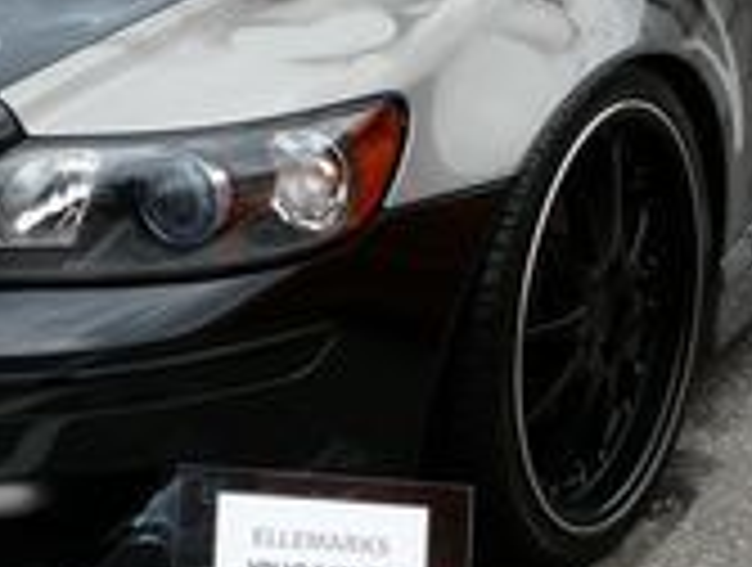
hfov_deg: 15.1
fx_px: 2830
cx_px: 275
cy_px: -162
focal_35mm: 130
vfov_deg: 11.2
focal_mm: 5.6
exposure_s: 1/200
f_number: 5.6
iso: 100
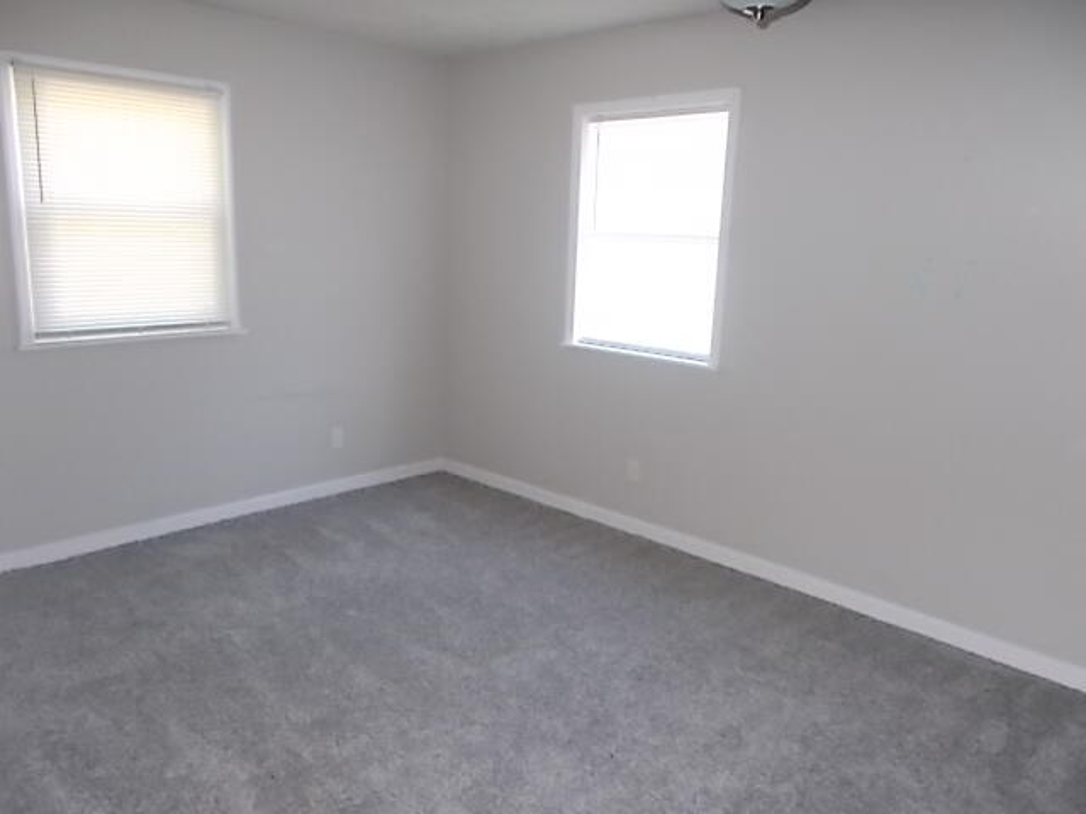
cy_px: 407
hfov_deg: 67.3
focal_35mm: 26
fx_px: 816
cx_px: 543
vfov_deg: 53.1
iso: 250
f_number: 3.2
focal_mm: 4.6
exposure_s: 1/25
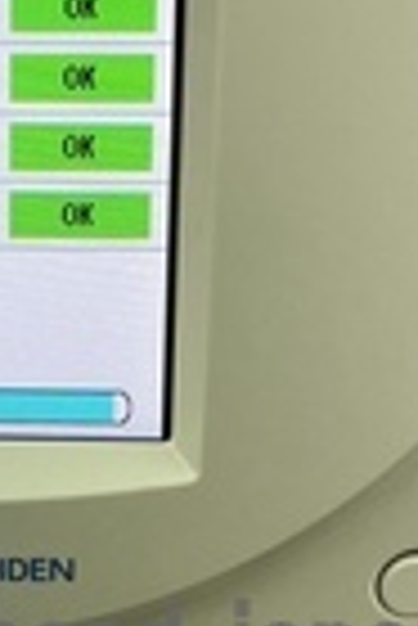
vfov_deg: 18.9
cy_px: 662
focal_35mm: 104
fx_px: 1807
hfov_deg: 13.0
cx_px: 13
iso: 40
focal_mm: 4.2
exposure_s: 1/100
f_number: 1.6
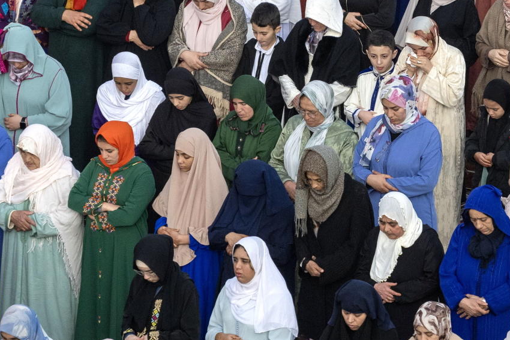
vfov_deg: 2.4
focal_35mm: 578
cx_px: 648
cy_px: 79
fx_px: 8189
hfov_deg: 3.6
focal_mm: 160
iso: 800
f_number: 5.6
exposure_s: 1/2500
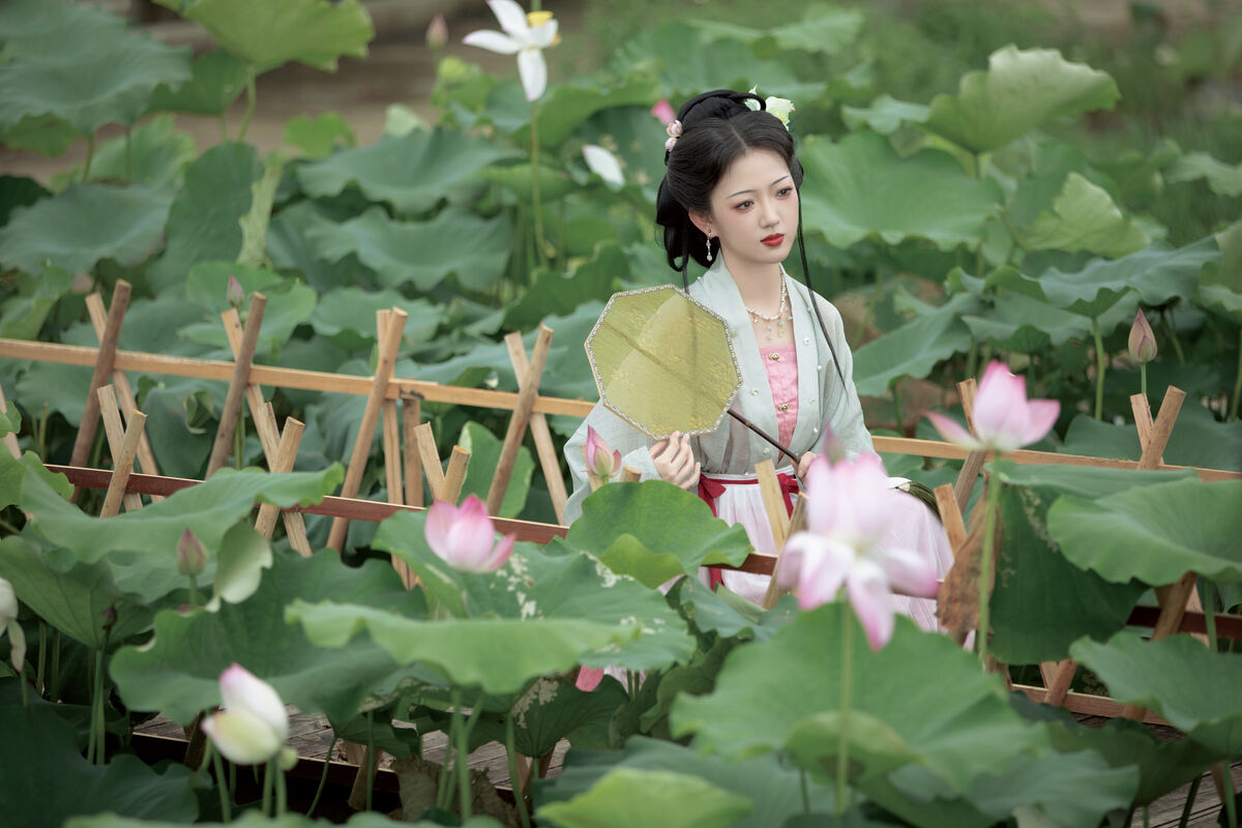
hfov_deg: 13.3
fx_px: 5313
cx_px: 621
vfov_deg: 8.9
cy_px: 414
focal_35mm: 154
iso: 160
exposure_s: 1/1000
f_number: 2.8
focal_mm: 155
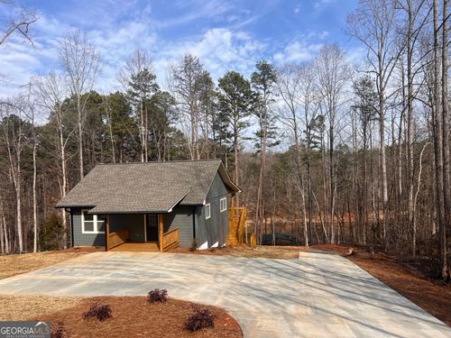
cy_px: 169
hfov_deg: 67.3
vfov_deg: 53.1
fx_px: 339
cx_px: 226
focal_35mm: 26
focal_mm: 5.7
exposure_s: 1/3968
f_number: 1.5
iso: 50
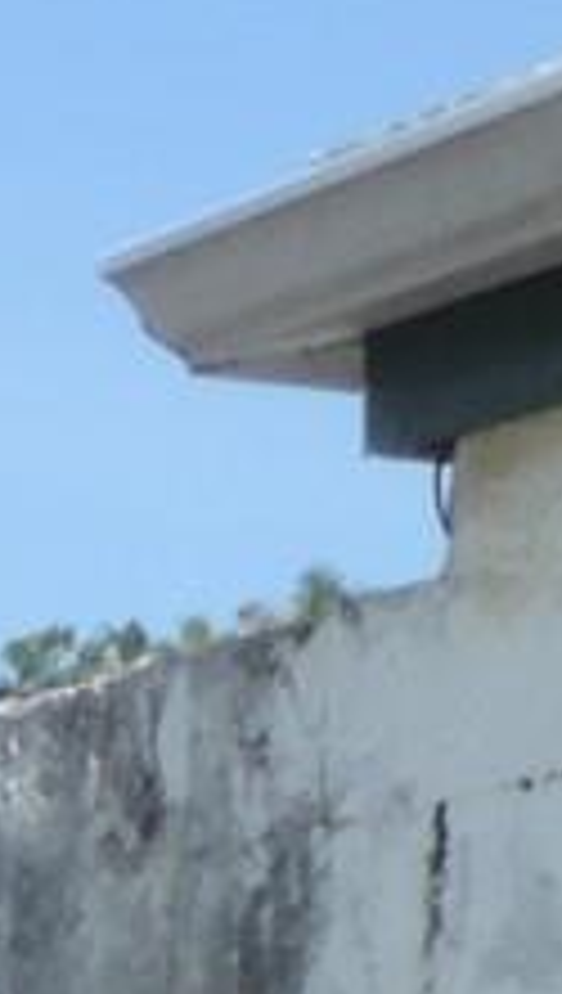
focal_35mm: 189
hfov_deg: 6.1
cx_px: -841
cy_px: 2379
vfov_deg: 10.0
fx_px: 4986
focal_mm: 4.3
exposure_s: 1/640
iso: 320
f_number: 7.4
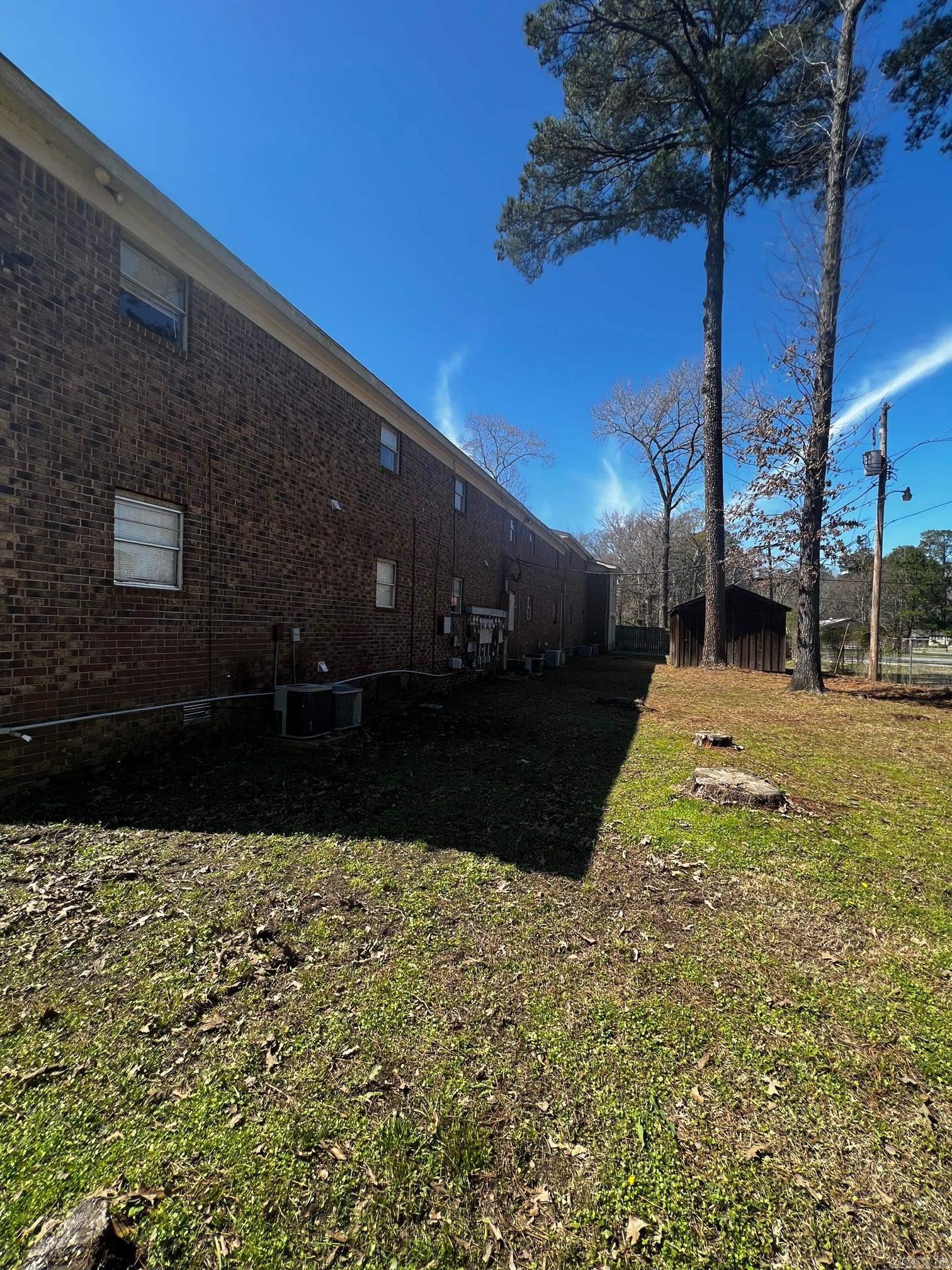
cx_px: 476
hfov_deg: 89.9
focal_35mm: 13
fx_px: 477
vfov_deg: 106.2
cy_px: 635
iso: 32
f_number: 1.8
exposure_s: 1/471
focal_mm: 1.57
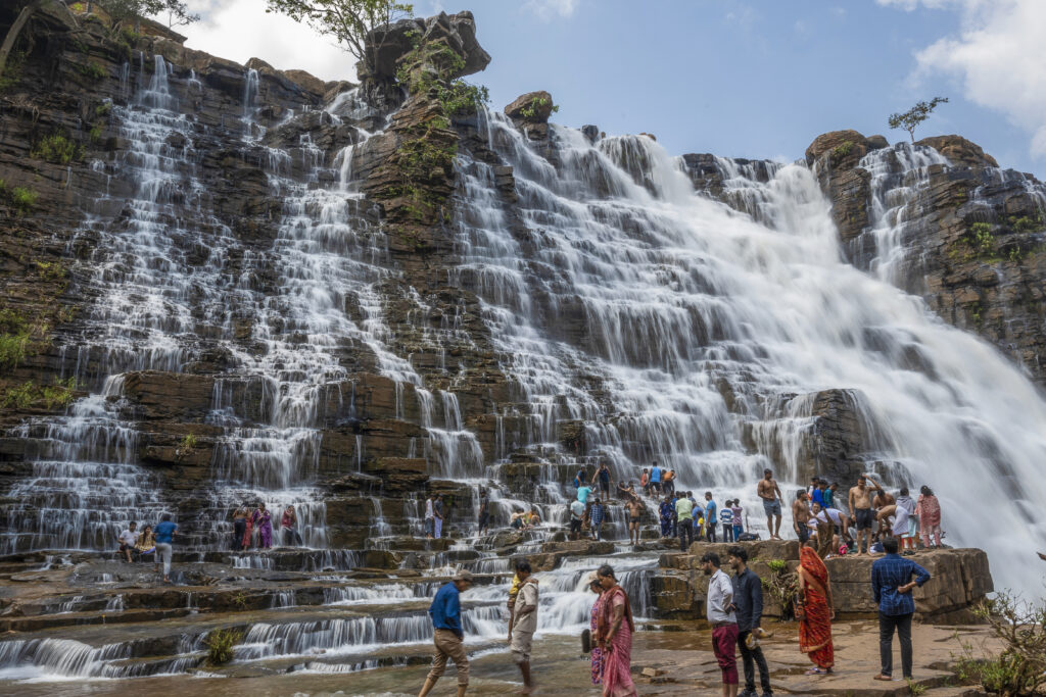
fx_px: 872
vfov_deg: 43.6
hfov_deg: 61.9
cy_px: 348
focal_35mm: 30
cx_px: 523
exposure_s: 1/10
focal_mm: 20
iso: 100
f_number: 25
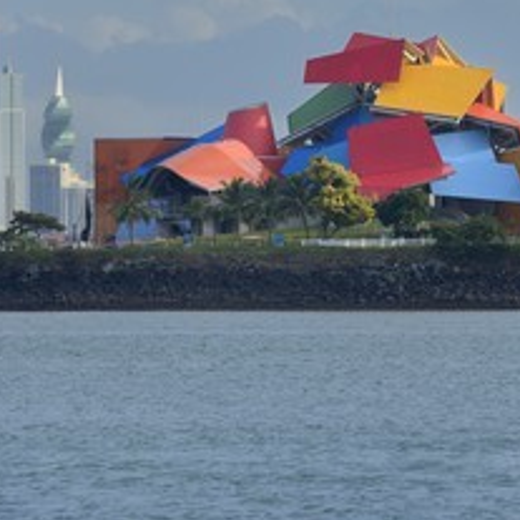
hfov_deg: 5.1
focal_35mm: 344
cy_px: 183
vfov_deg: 5.1
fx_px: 5846
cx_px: 388
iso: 200
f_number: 8
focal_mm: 200
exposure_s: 1/500
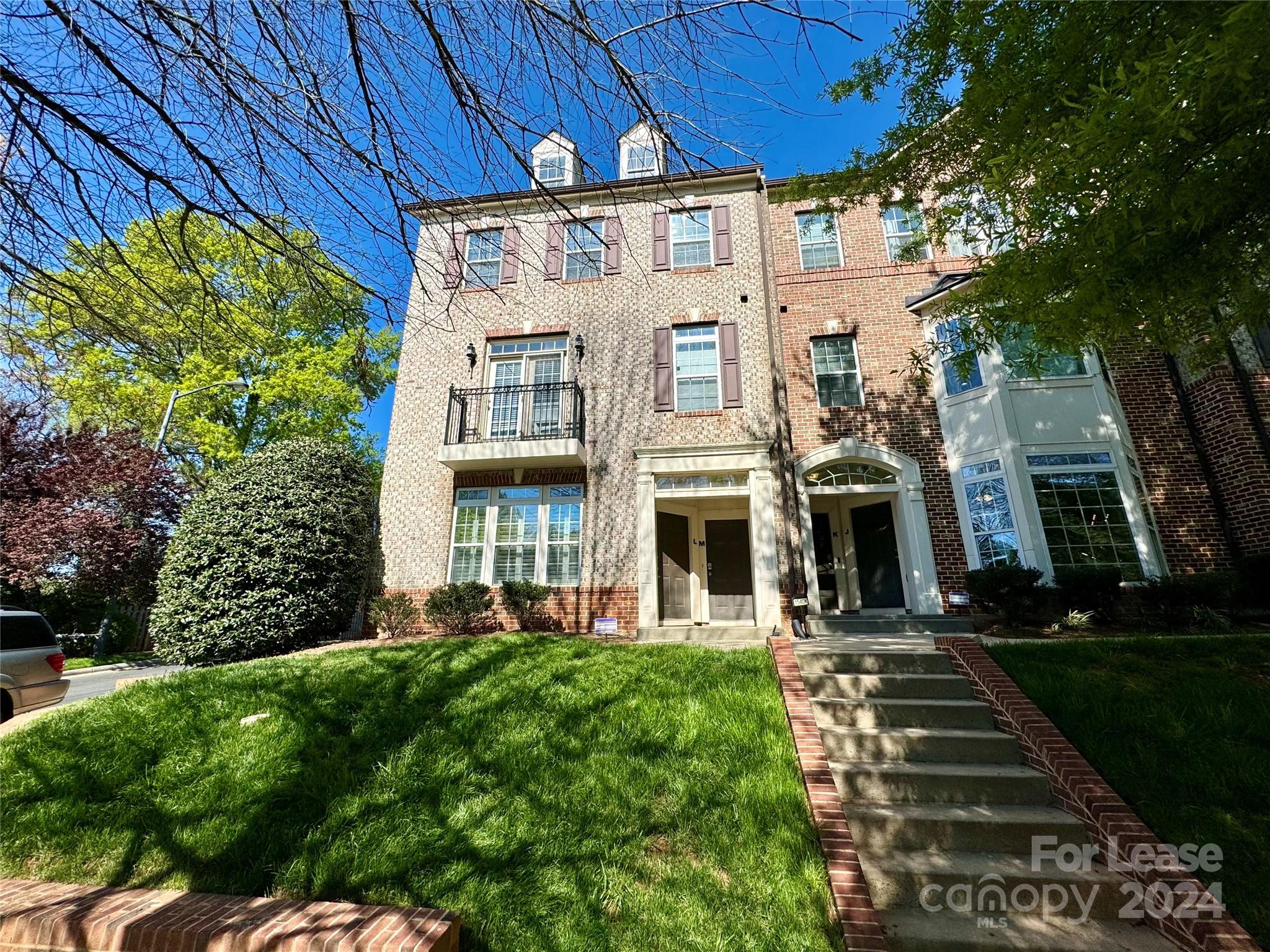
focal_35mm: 14
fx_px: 514
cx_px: 635
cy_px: 476
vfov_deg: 85.7
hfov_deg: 102.1
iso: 50
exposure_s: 1/2415
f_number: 2.2
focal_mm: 2.22
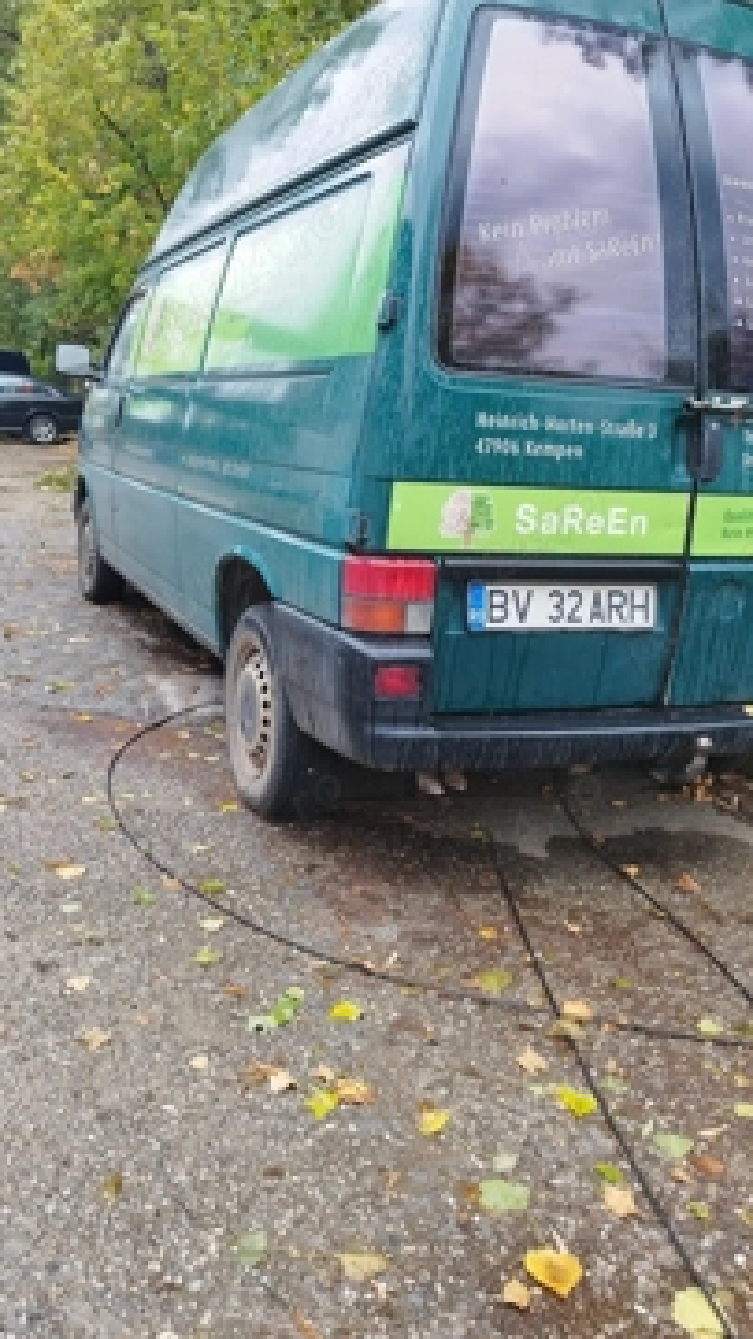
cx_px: 352
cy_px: 638
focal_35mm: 29
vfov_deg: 66.0
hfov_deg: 40.2
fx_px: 1030
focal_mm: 5.89
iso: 70
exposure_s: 1/50
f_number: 1.89
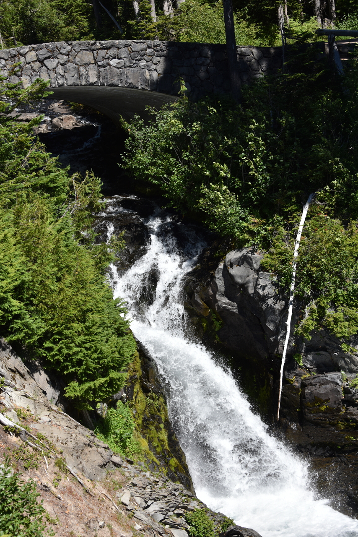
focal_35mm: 65
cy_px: 268
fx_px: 969
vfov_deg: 31.0
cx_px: 179
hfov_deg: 20.9
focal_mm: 65
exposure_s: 1/320
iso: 100
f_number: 9
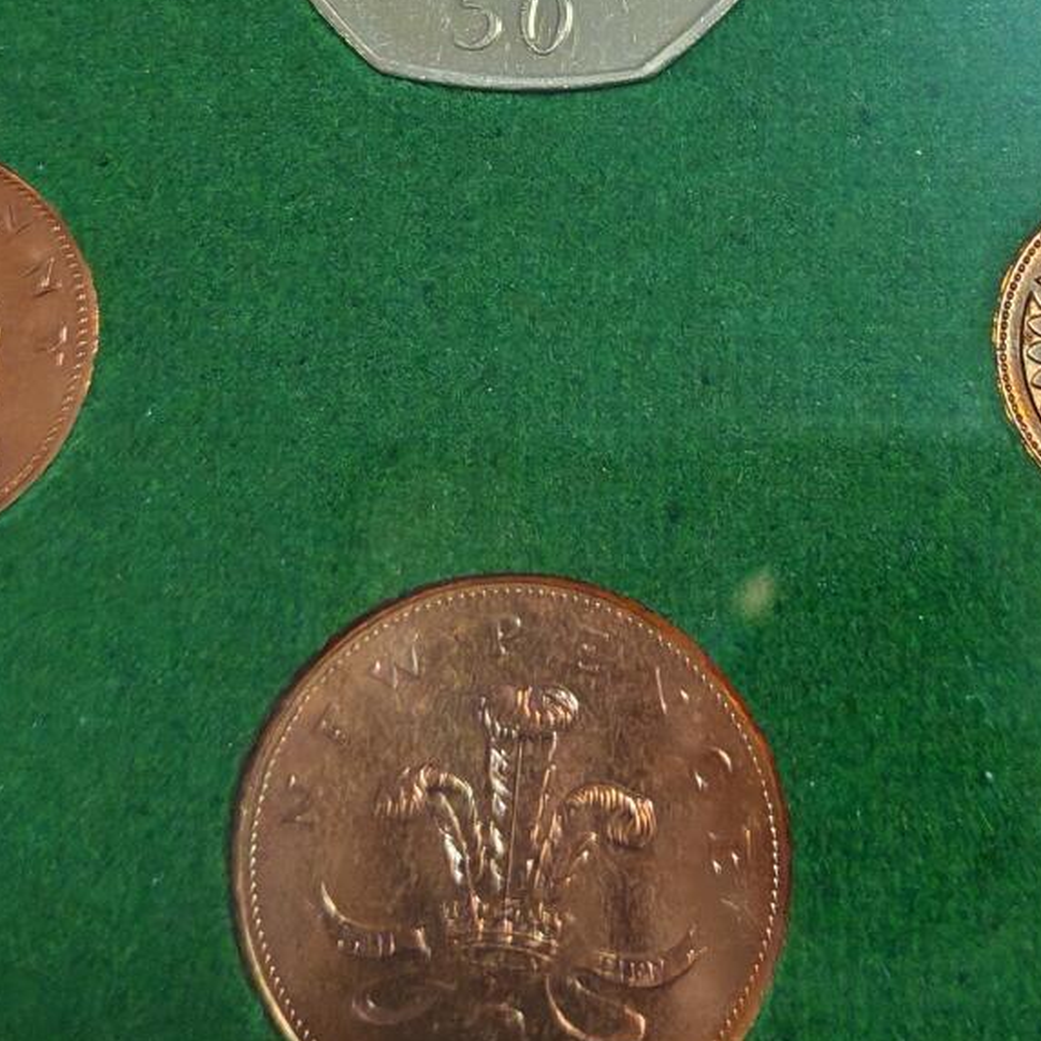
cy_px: -122
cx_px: 576
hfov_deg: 23.0
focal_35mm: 75
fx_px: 2552
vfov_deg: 21.8
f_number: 1.95
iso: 320
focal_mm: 5.52
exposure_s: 1/50
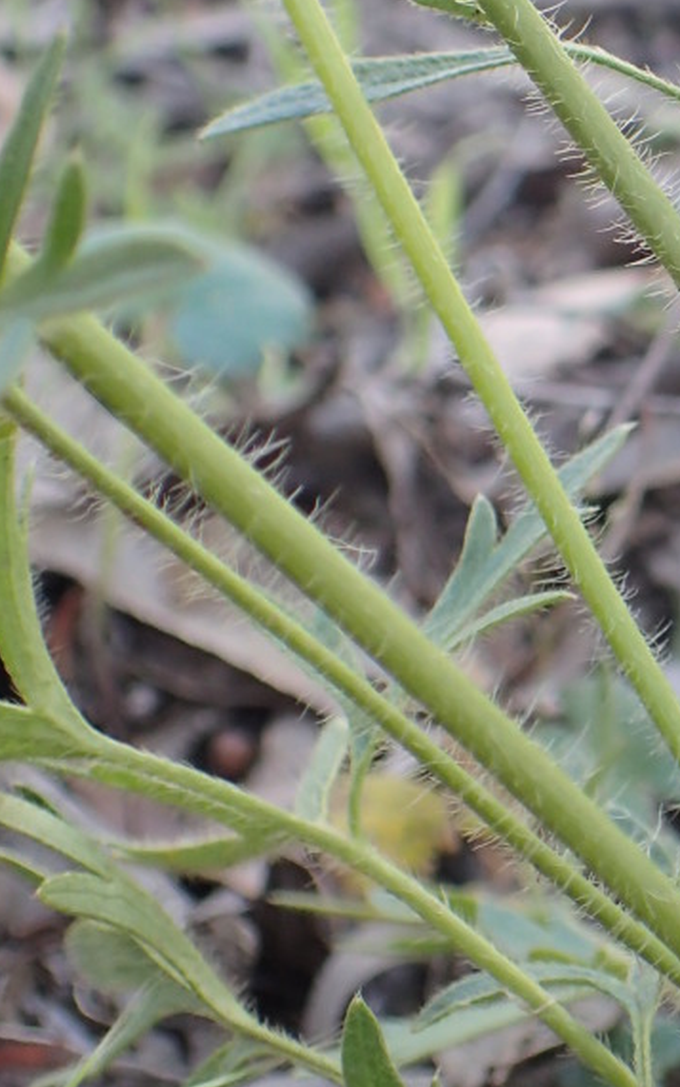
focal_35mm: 76
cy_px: 285
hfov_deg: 16.3
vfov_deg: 26.8
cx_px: 874
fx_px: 2253
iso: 160
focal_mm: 5.5
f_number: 2.3
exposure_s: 1/125
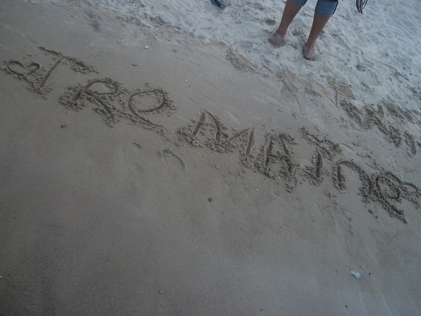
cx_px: 209
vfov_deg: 40.7
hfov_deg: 52.6
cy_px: 144
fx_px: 426
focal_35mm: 35
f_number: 2.9
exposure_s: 1/200
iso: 80
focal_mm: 5.7
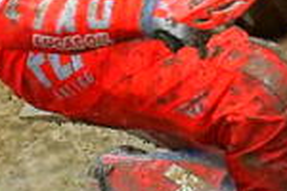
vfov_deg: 2.0
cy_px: 13
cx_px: 355
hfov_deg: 3.0
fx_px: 5429
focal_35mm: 681
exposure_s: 1/1250
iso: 2000
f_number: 4
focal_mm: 70
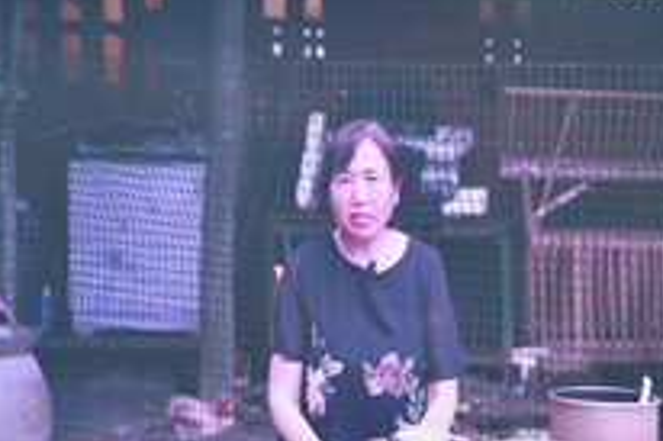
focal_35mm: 170
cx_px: 409
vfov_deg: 8.0
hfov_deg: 12.1
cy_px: 420
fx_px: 3128
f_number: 11
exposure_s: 1/125
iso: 500
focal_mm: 70
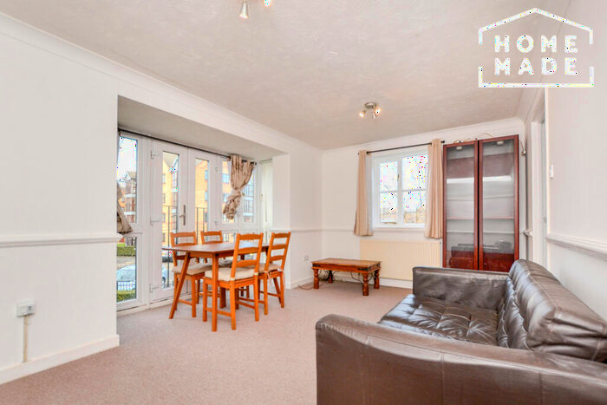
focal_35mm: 15
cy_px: 202
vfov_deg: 77.4
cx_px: 304
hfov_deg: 100.4
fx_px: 253
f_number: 5.6
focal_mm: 10
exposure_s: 1/125
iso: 400
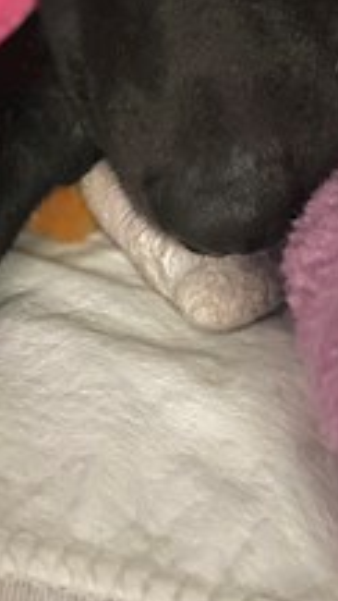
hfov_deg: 13.8
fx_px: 1387
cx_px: 69
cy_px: -240
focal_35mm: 87
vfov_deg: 21.4
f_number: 1.6
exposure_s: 1/8
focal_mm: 4.2
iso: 640
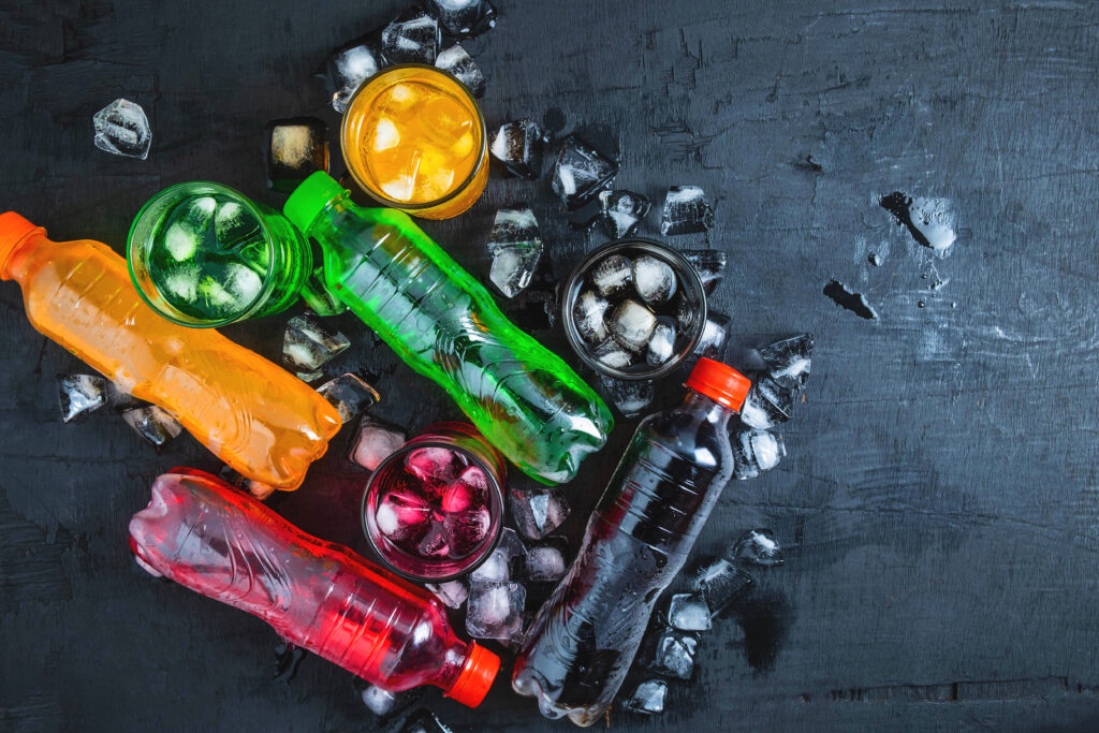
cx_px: 550
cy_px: 366
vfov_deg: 35.1
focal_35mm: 38
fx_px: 1160
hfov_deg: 50.7
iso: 200
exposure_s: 1/1.25
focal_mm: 25.4
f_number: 11
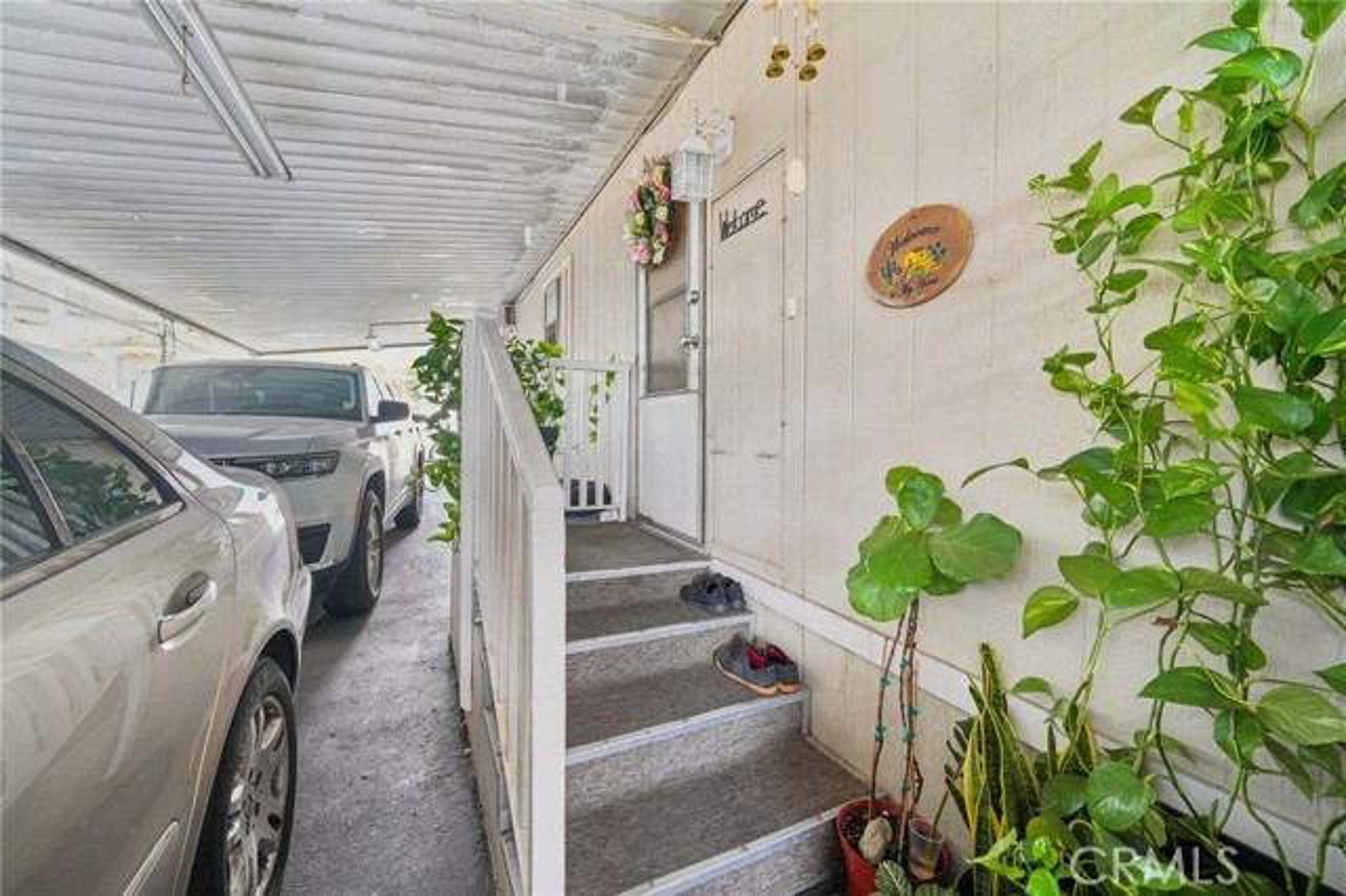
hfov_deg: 108.4
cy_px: 448
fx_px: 486
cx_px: 673
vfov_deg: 85.4
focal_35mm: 13
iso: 400
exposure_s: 1/20
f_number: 8
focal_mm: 13
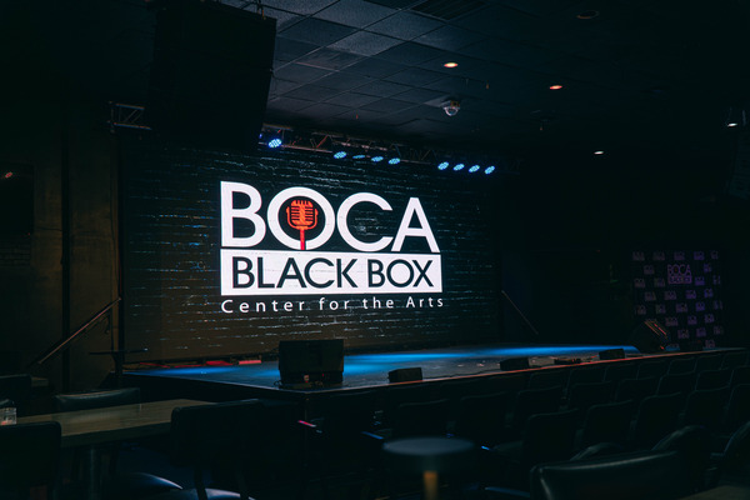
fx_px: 719
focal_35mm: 34
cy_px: 250
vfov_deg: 38.4
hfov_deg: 55.1
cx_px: 375
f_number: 4.5
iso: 125
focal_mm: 23
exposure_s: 1/40
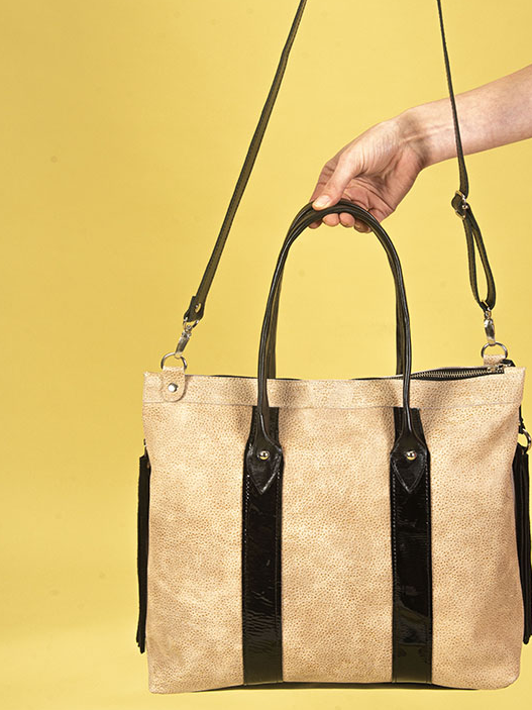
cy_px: 232
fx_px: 1066
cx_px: 333
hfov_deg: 27.9
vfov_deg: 36.4
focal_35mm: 52
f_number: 11
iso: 200
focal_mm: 38
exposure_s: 1/200
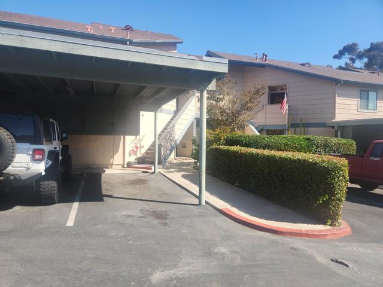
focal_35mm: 23
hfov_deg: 73.9
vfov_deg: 58.9
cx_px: 192
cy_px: 144
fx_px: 254
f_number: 1.8
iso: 20
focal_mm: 5.4
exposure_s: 1/957
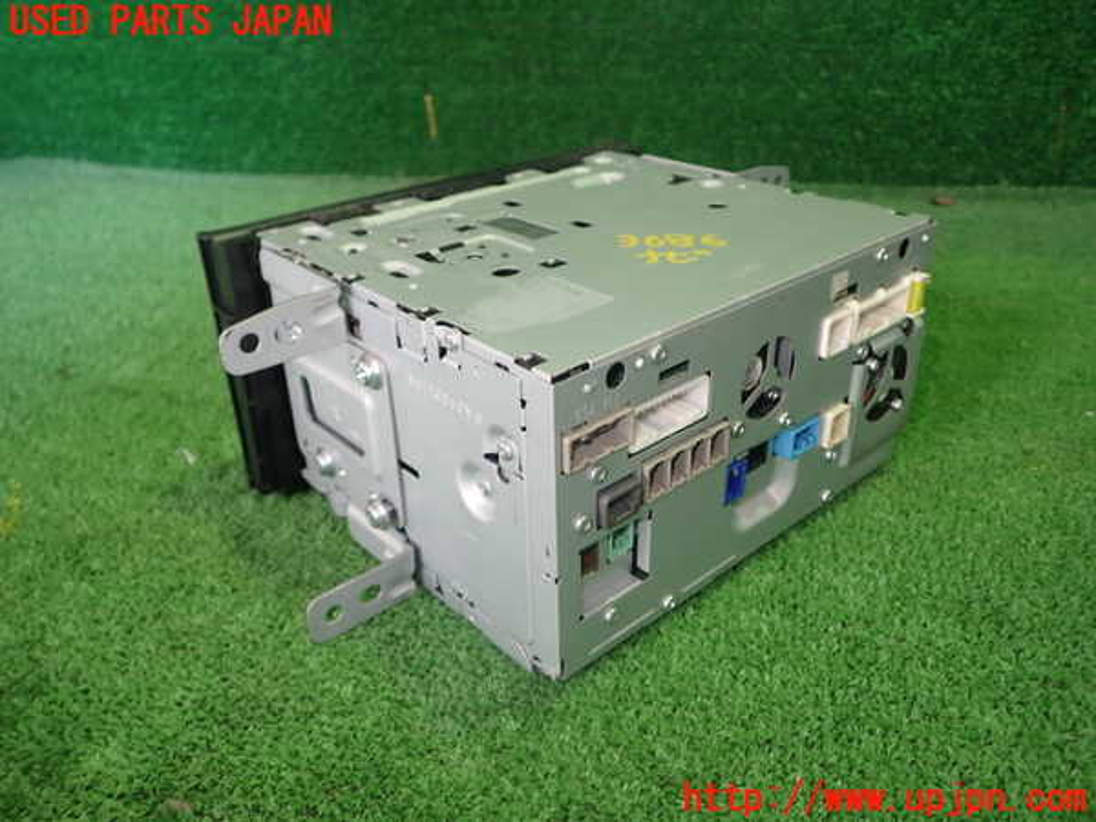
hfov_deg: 63.4
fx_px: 887
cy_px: 411
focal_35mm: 28
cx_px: 548
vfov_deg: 49.7
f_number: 2.2
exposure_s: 1/40
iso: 200
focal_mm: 5.05
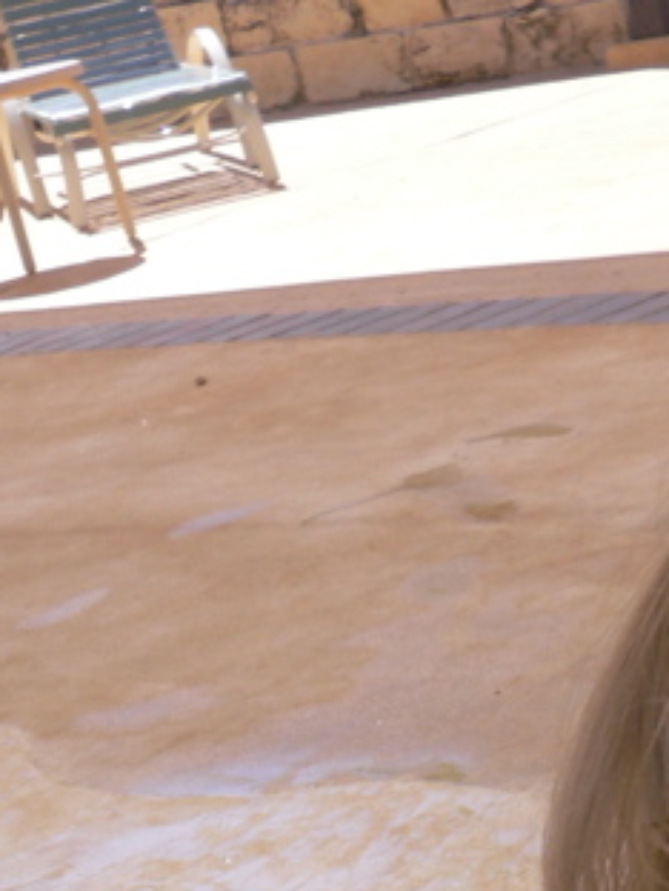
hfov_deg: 14.3
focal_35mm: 101
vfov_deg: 19.1
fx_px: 2603
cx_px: 748
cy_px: 800
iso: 80
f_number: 5.6
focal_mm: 5.8
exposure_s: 1/250
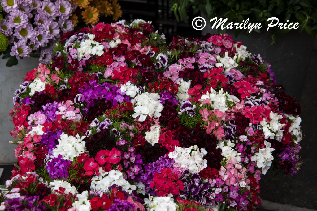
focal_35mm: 112
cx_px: 158
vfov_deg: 12.2
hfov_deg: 18.3
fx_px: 987
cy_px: 106
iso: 100
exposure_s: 1/20
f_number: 11
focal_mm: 112
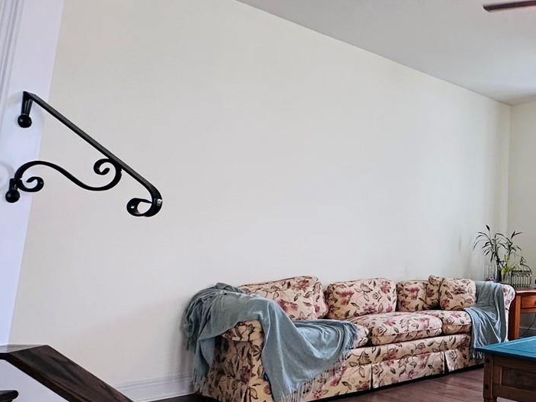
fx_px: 495
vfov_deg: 44.2
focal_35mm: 32
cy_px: 194
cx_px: 580
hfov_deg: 44.4
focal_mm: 2.22
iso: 160
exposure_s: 1/120
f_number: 2.2
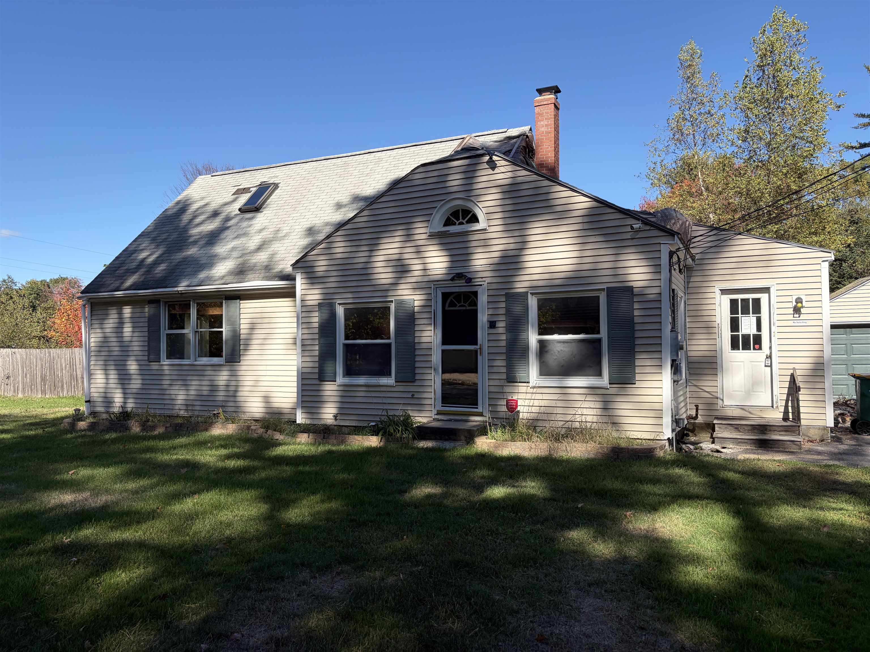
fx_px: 653
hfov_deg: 67.3
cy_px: 326
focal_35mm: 26
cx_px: 435
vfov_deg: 53.1
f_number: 1.6
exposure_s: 1/2283
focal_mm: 5.96
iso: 50
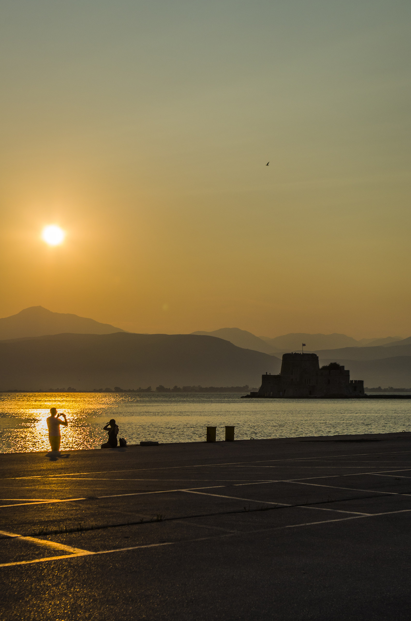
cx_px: 206
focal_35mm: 67
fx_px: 1153
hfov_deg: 20.2
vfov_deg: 30.1
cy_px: 310
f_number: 7.1
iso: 250
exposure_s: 1/1000
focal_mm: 45
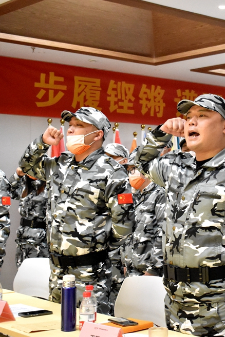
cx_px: 203
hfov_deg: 18.9
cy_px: 167
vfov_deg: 28.5
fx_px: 663
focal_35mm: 71
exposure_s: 1/60
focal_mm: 31
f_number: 4.2
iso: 5600
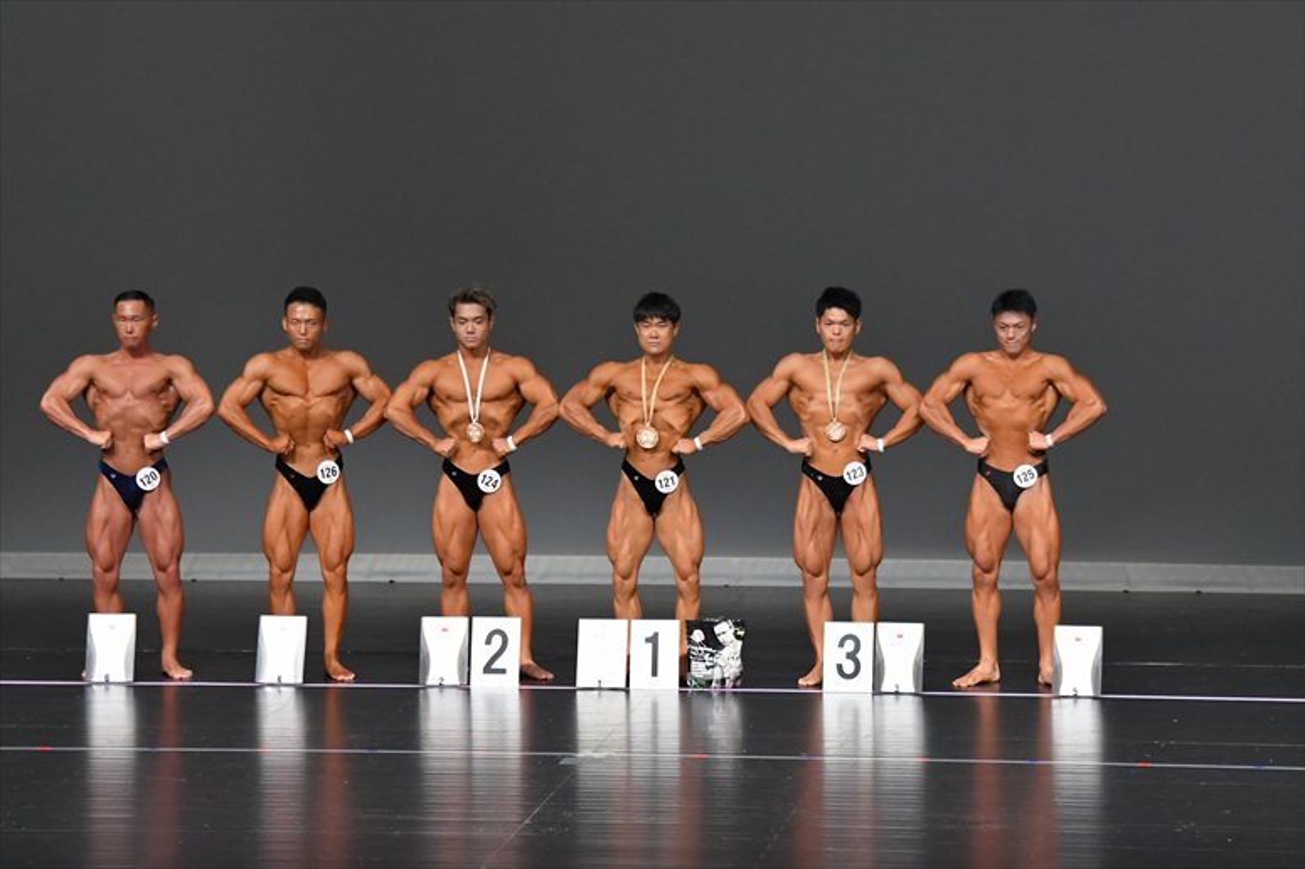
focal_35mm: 187
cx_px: 652
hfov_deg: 11.0
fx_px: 6776
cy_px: 434
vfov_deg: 7.3
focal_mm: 125
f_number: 5.6
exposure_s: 1/400
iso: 5000
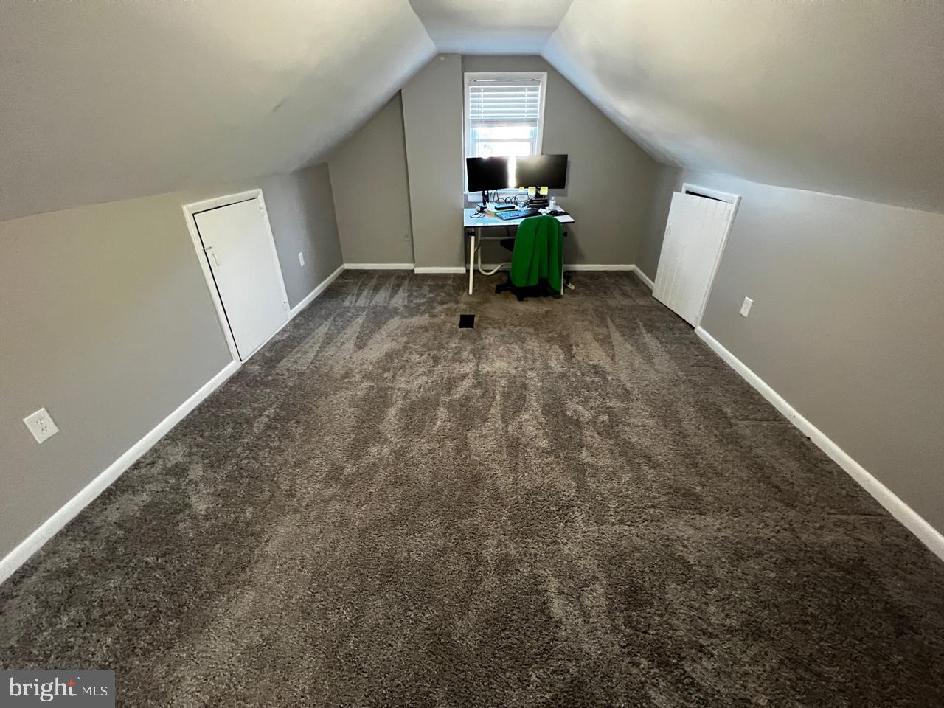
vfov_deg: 89.9
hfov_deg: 106.2
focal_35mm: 13
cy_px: 354
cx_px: 472
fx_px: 355
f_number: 1.8
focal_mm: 1.57
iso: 640
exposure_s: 1/60
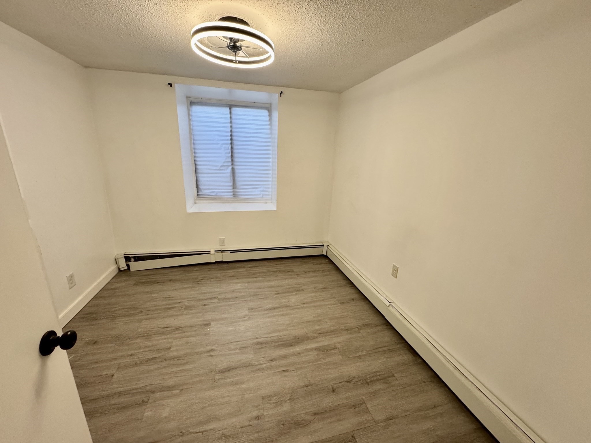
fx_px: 239
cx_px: 296
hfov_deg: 102.1
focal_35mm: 14
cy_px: 222
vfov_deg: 85.7
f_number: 2.2
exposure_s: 1/120
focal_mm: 2.22
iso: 250
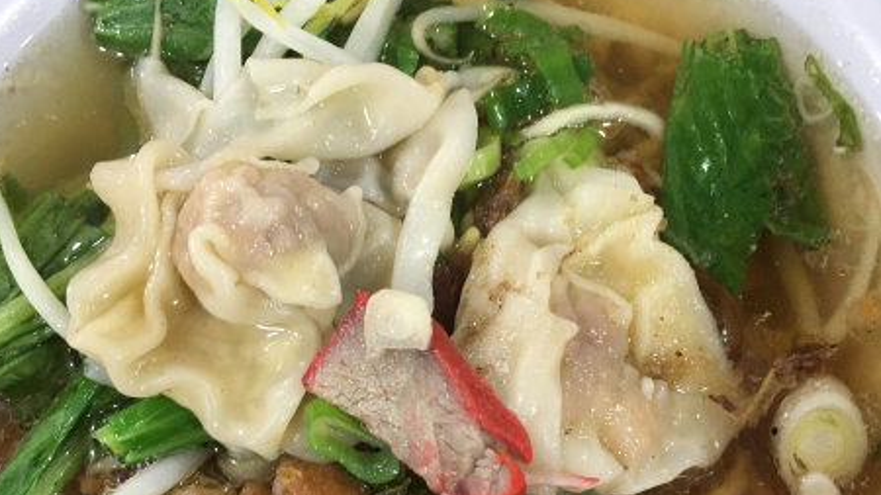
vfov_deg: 27.3
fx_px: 1004
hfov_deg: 47.4
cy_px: 382
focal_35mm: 43
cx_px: 436
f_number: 2.2
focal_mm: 4.15
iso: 200
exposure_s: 1/33
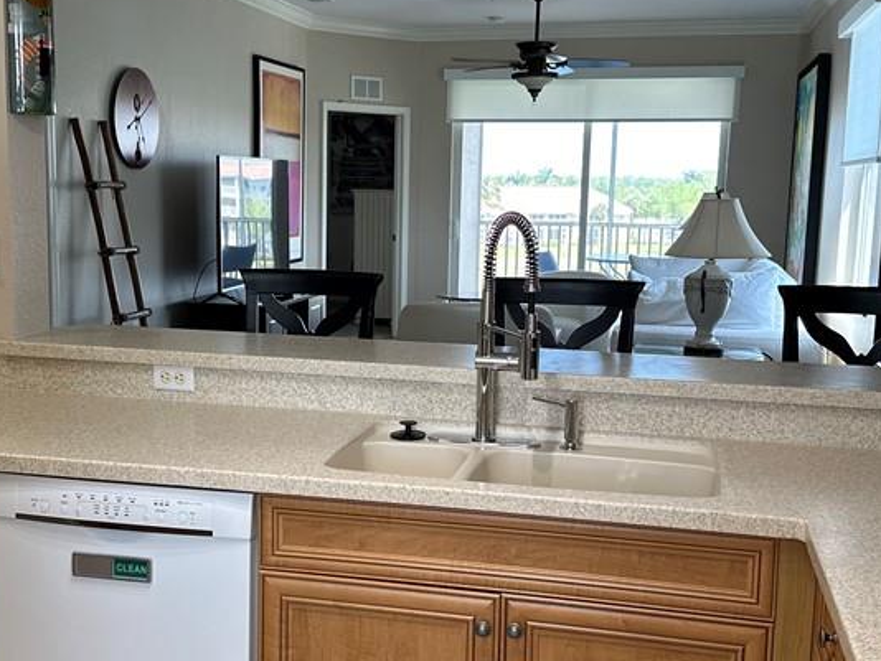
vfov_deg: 31.5
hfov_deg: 41.1
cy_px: 345
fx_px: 1171
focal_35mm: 46
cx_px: 375
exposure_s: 1/120
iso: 125
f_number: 1.78
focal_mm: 6.86
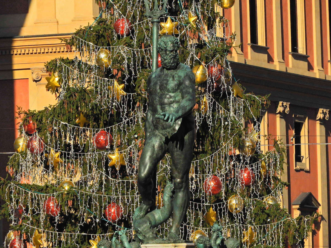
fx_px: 5259
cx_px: 166
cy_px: 124
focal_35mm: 550
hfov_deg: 3.6
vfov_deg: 2.7
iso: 200
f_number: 7.1
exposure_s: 1/1600
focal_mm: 98.5
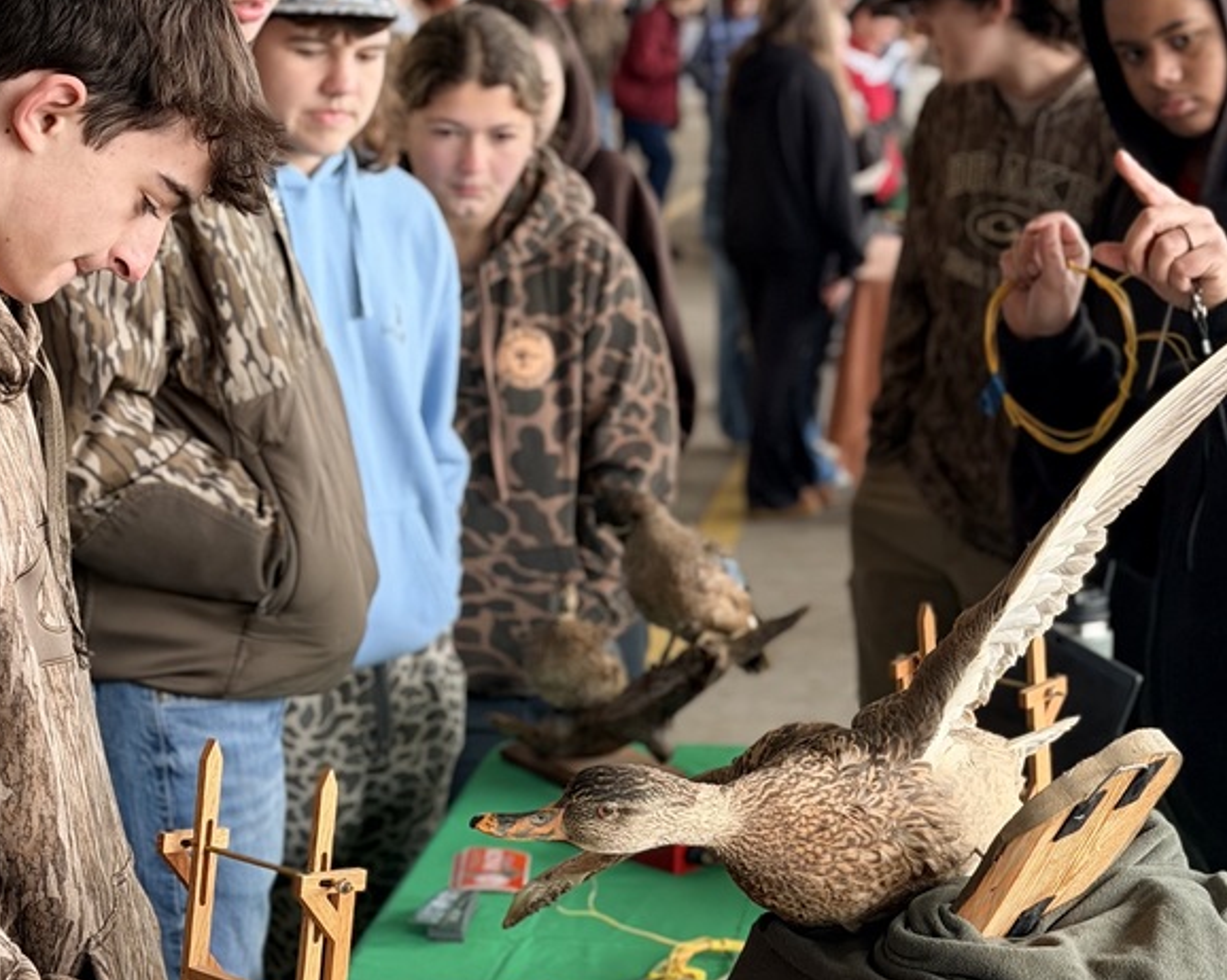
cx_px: 618
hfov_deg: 23.0
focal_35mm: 83
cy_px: 490
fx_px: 3013
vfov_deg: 18.5
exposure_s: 1/120
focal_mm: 6.76
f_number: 1.78
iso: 64
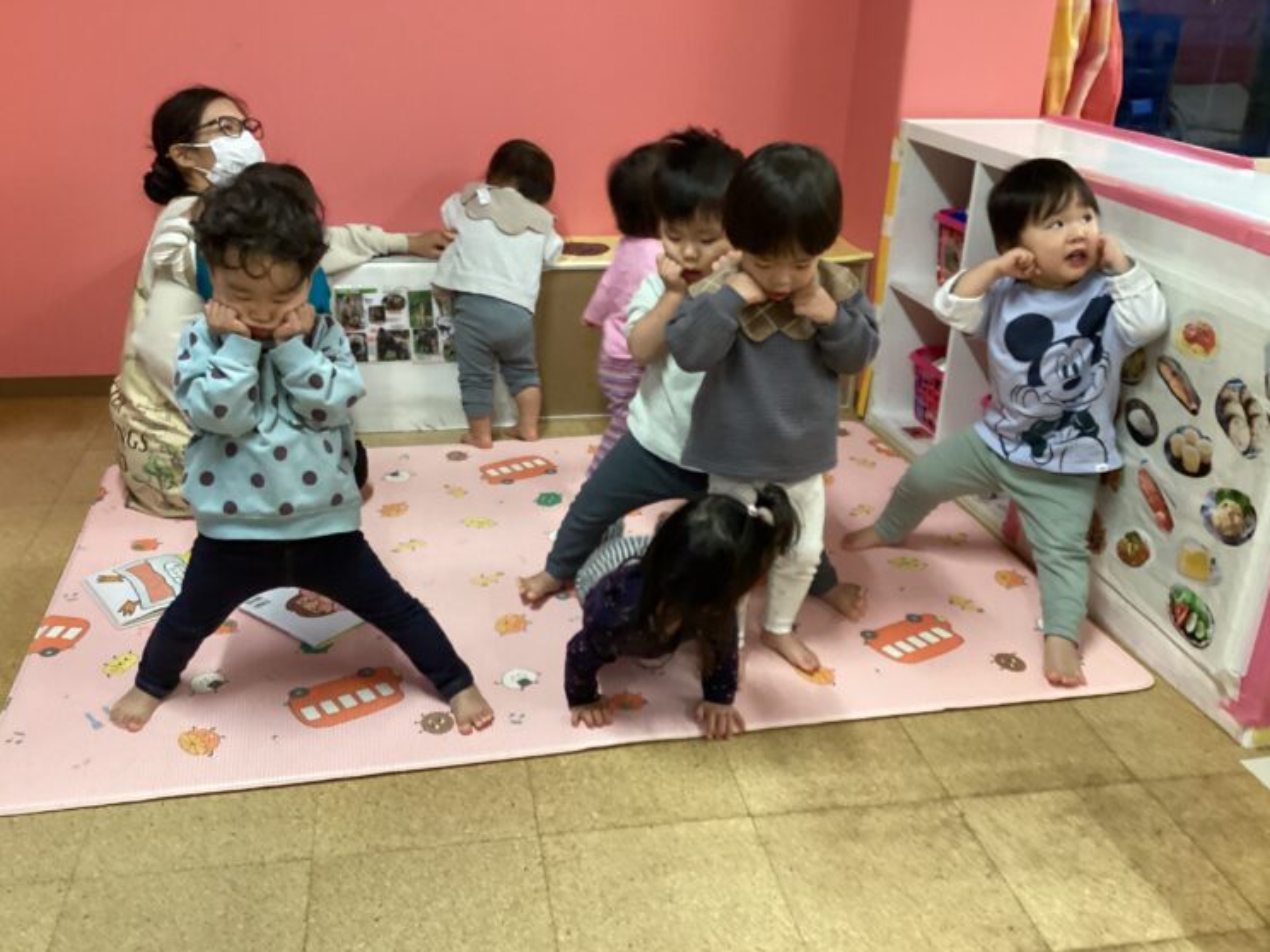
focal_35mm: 32
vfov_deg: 44.2
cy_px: 476
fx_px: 1174
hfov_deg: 56.8
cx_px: 628
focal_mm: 3.3
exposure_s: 1/60
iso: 400
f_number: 2.4
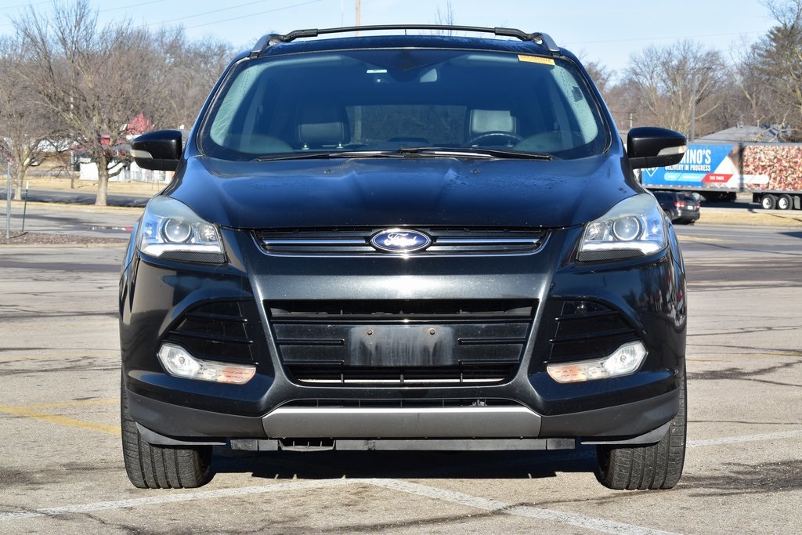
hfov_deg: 24.6
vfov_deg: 16.6
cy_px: 268
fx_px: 1838
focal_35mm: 82
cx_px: 401
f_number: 10
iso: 400
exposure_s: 1/320
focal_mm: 55
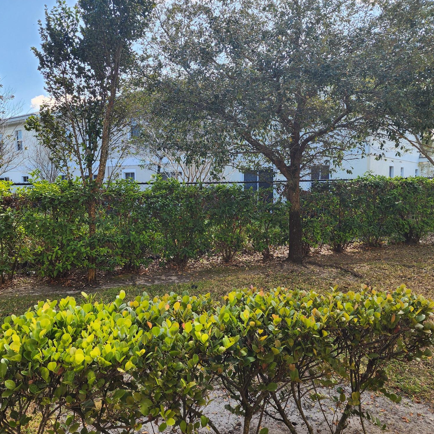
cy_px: 221
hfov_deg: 57.3
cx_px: 213
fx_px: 397
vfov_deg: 57.3
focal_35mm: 28
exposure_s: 1/180
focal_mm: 6.4
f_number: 1.8
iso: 16
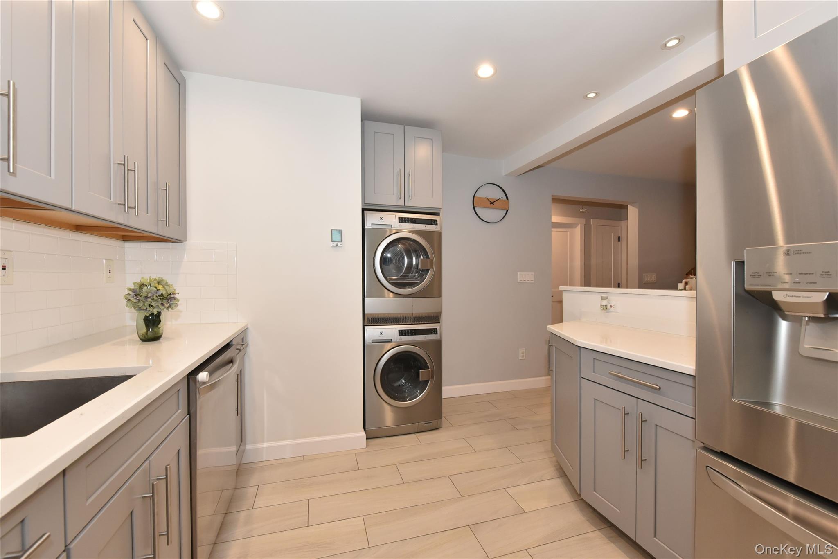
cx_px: 419
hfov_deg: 104.2
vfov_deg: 81.2
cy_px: 280
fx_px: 326
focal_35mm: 14
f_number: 8
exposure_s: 1/100
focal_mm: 14
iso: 1600
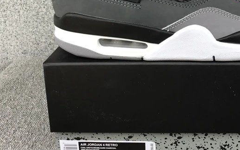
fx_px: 373
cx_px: 186
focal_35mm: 57
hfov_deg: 34.8
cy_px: 27
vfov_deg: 22.4
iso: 25
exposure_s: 1/50
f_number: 2.4
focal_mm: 3.3
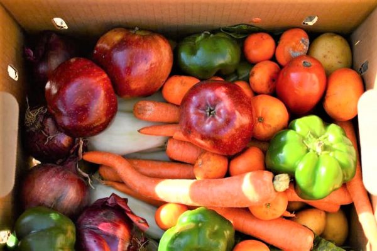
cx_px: 188
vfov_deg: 25.7
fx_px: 549
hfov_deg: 37.9
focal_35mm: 52
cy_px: 126
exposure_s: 1/1000
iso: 100
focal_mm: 35
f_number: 1.8
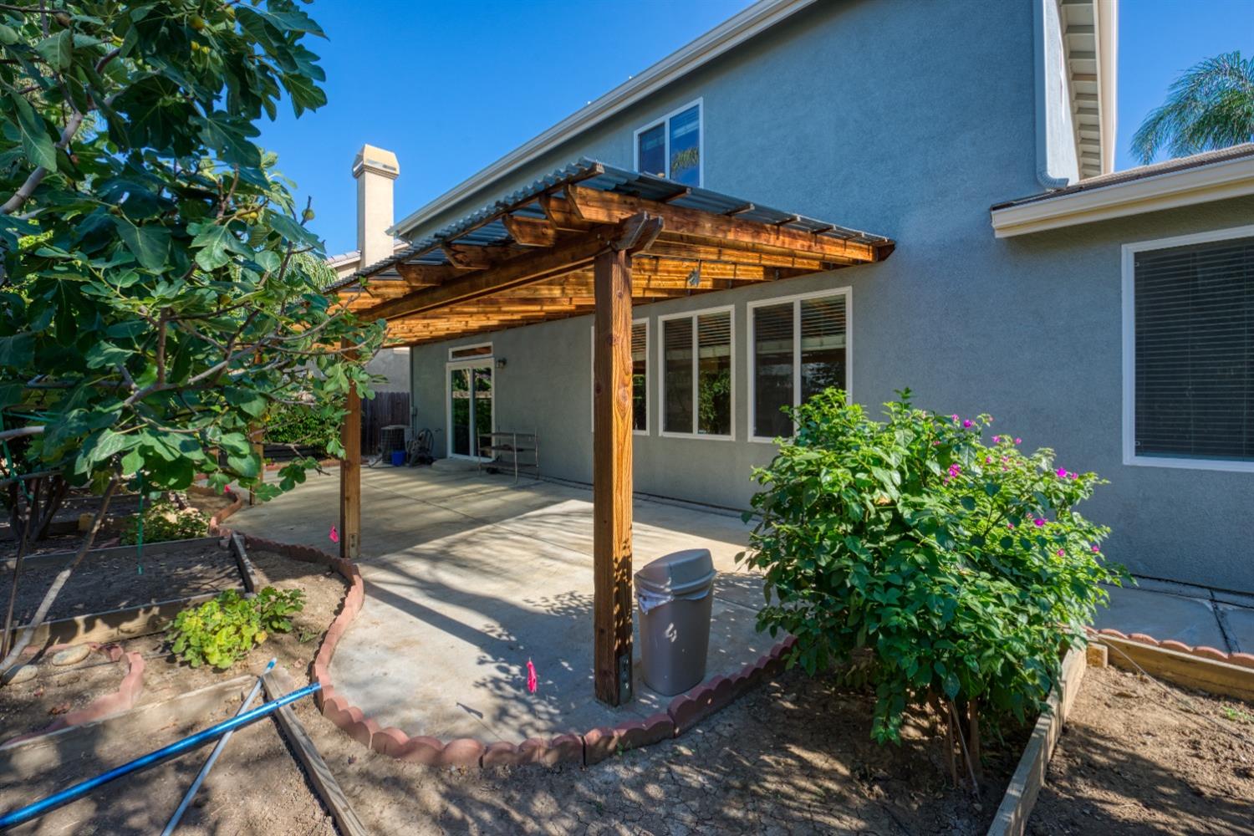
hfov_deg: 104.3
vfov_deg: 81.2
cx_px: 627
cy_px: 418
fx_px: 488
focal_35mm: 14
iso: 400
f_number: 10
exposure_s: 1/200
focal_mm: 14
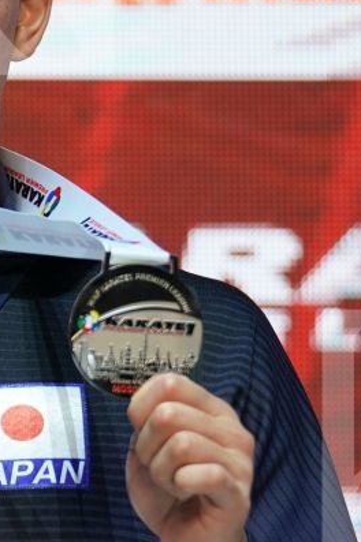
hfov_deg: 1.6
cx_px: -14
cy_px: 434
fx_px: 12581
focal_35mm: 835
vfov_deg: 2.5
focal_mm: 184
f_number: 2.8
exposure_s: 1/250
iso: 320
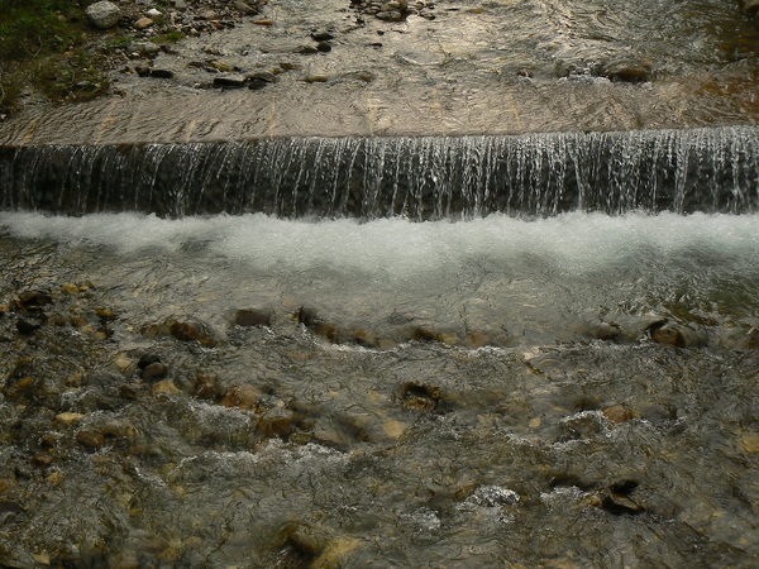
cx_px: 380
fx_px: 1316
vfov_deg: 24.4
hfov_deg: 32.2
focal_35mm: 60
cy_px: 284
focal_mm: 10.1
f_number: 5.6
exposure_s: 1/160
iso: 80
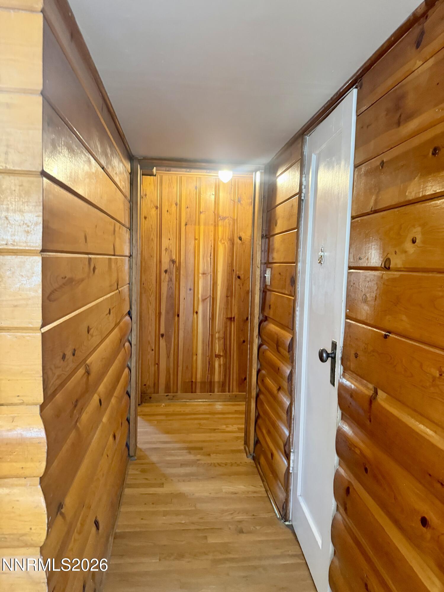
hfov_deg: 56.8
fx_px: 410
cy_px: 296
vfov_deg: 71.6
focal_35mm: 24
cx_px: 222
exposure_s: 1/60
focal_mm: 6.76
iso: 640
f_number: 1.78
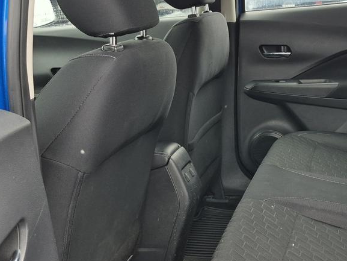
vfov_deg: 28.5
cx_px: 293
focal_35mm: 51
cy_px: 153
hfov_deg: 35.8
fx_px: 511
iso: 80
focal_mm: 5.4
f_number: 1.8
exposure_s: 1/180
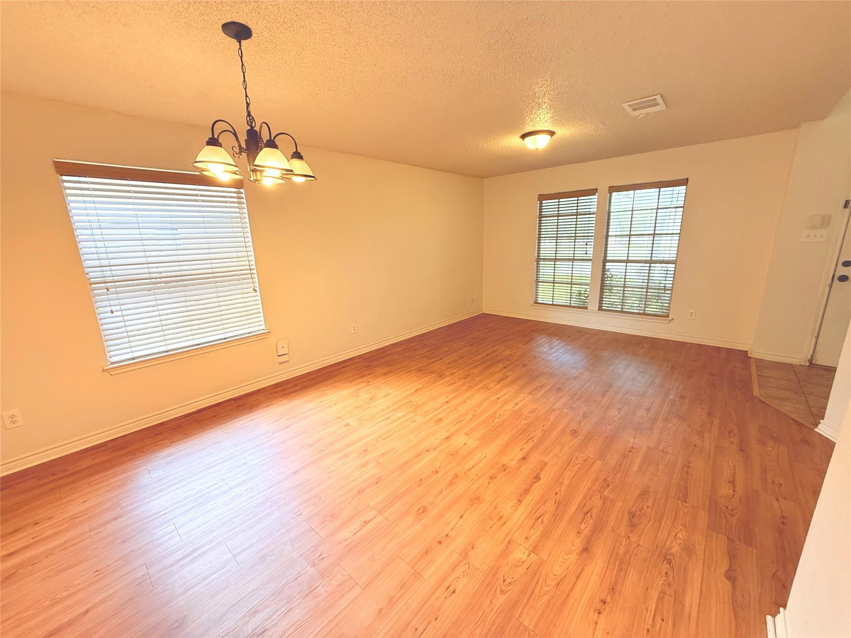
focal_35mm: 14
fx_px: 344
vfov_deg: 85.7
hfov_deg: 102.1
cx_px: 426
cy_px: 319
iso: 200
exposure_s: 1/120
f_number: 2.2
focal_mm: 2.22
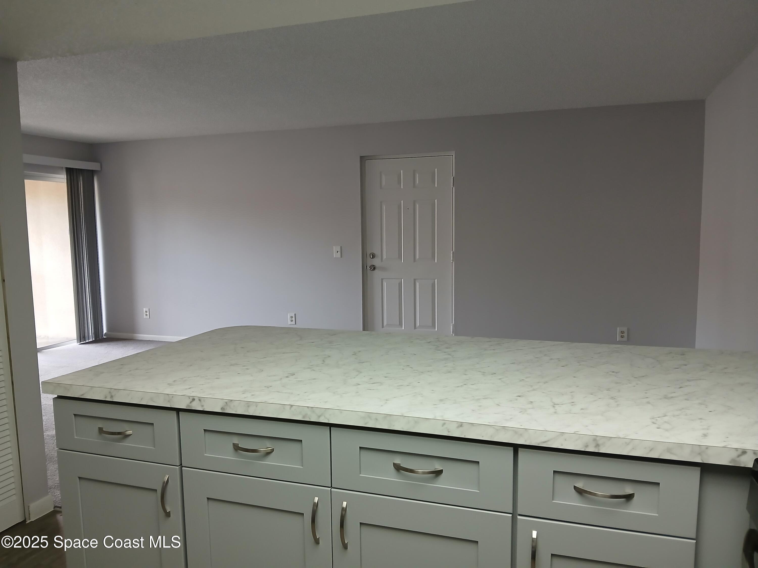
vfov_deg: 53.1
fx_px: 569
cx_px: 379
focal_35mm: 26
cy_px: 284
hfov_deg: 67.3
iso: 250
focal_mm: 3.98
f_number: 1.8
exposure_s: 1/40
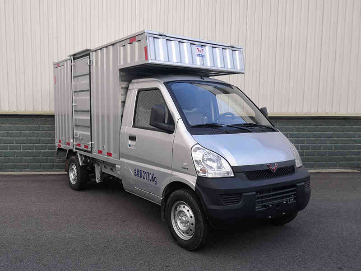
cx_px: 180
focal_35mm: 27
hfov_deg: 65.3
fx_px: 282
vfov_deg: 51.4
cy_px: 136
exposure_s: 1/207
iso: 50
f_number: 1.8
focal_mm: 3.95
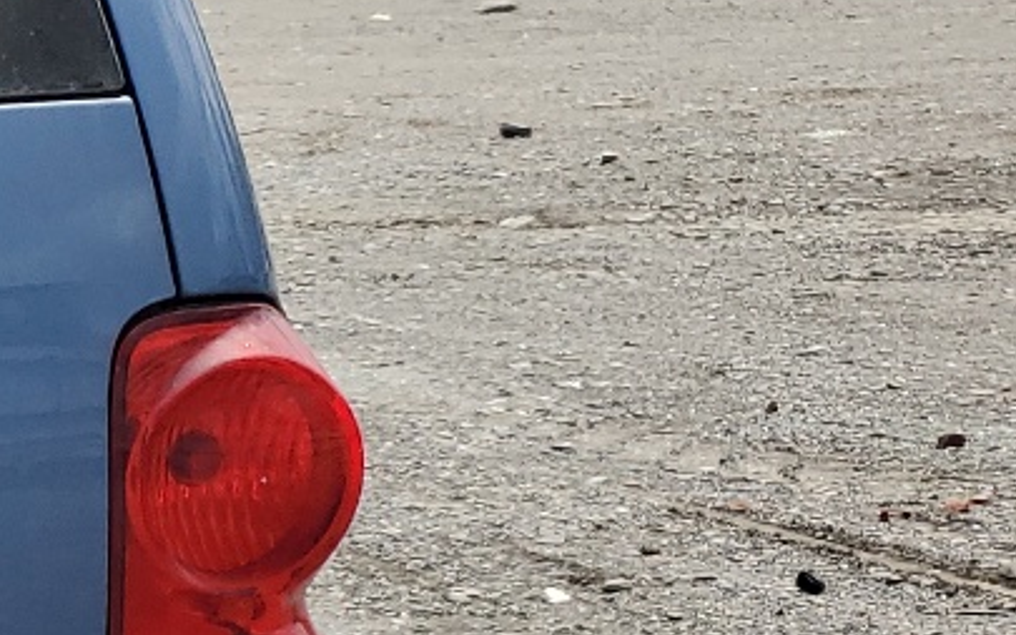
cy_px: 625
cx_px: -888
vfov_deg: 11.9
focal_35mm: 109
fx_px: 3018
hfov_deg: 15.9
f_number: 1.5
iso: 50
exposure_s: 1/3333
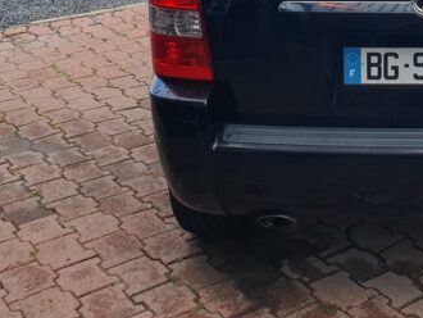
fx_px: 770
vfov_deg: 22.5
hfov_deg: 28.7
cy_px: 6
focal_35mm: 63
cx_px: 429
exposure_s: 1/660
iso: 50
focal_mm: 4.32
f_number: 2.4
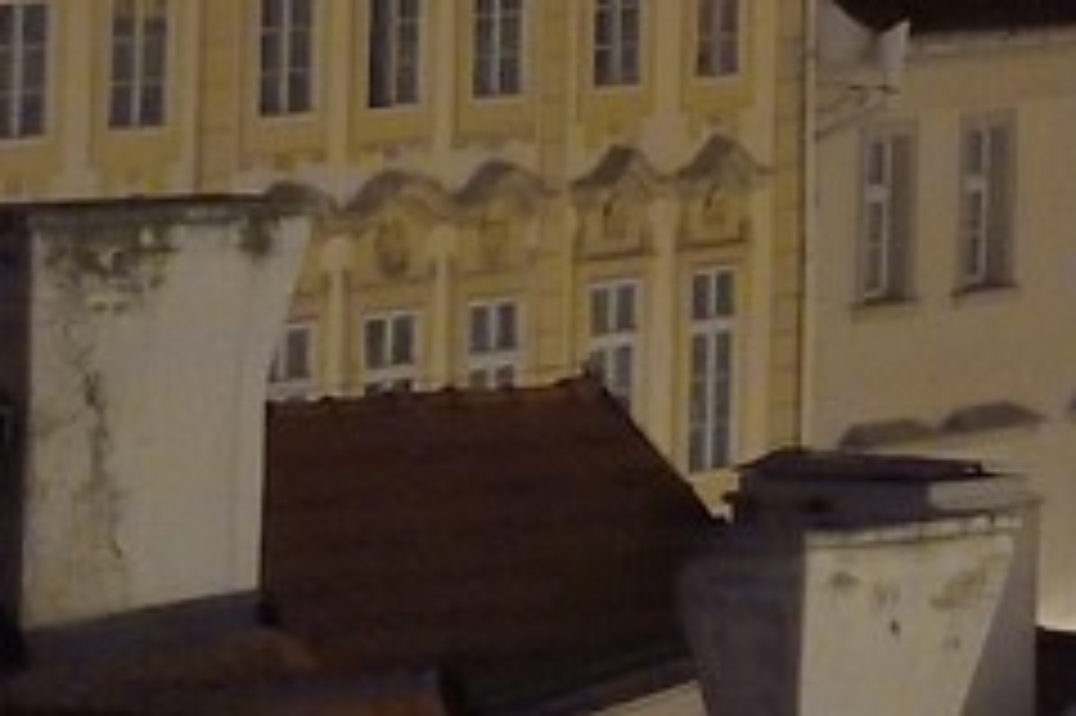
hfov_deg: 5.7
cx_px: 3242
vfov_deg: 4.0
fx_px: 10006
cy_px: -883
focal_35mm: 335
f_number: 4.5
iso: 4000
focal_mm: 50
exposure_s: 1/25
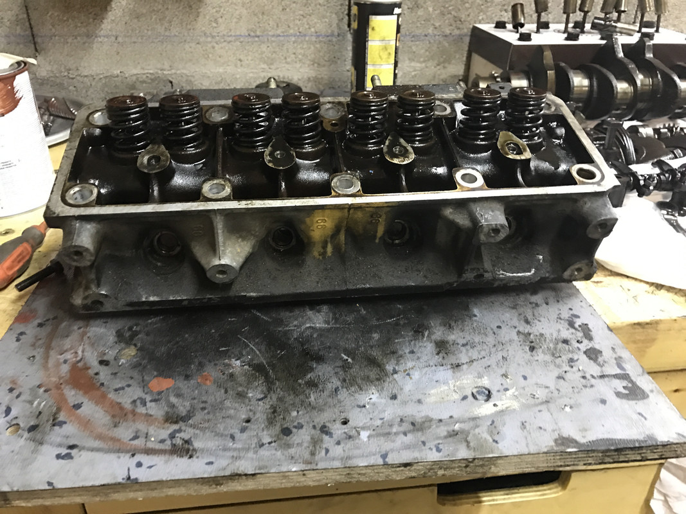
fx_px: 555
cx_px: 343
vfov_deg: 49.7
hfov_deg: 63.4
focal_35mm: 28
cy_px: 257
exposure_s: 1/8
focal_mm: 3.99
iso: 100
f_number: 1.8
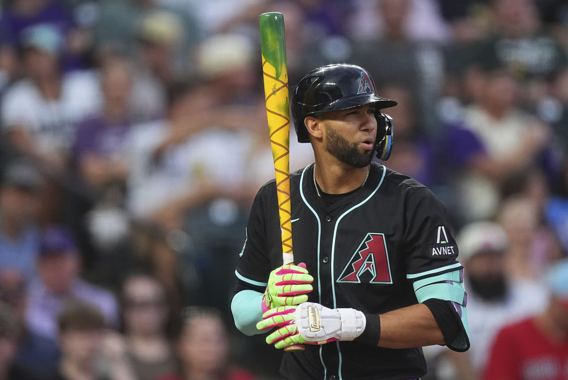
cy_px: 190
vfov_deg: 1.5
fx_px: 14213
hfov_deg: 2.3
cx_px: 284
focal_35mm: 900
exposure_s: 1/1600
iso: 4000
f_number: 4
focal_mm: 600
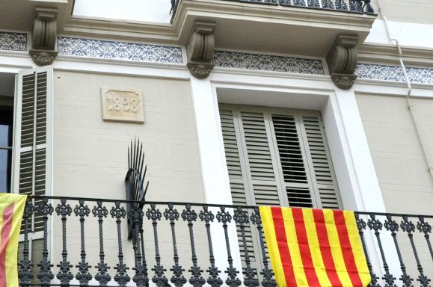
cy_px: 122
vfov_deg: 19.7
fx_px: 829
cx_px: 125
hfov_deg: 29.0
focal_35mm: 69
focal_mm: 26
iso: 1600
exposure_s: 1/500
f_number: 11
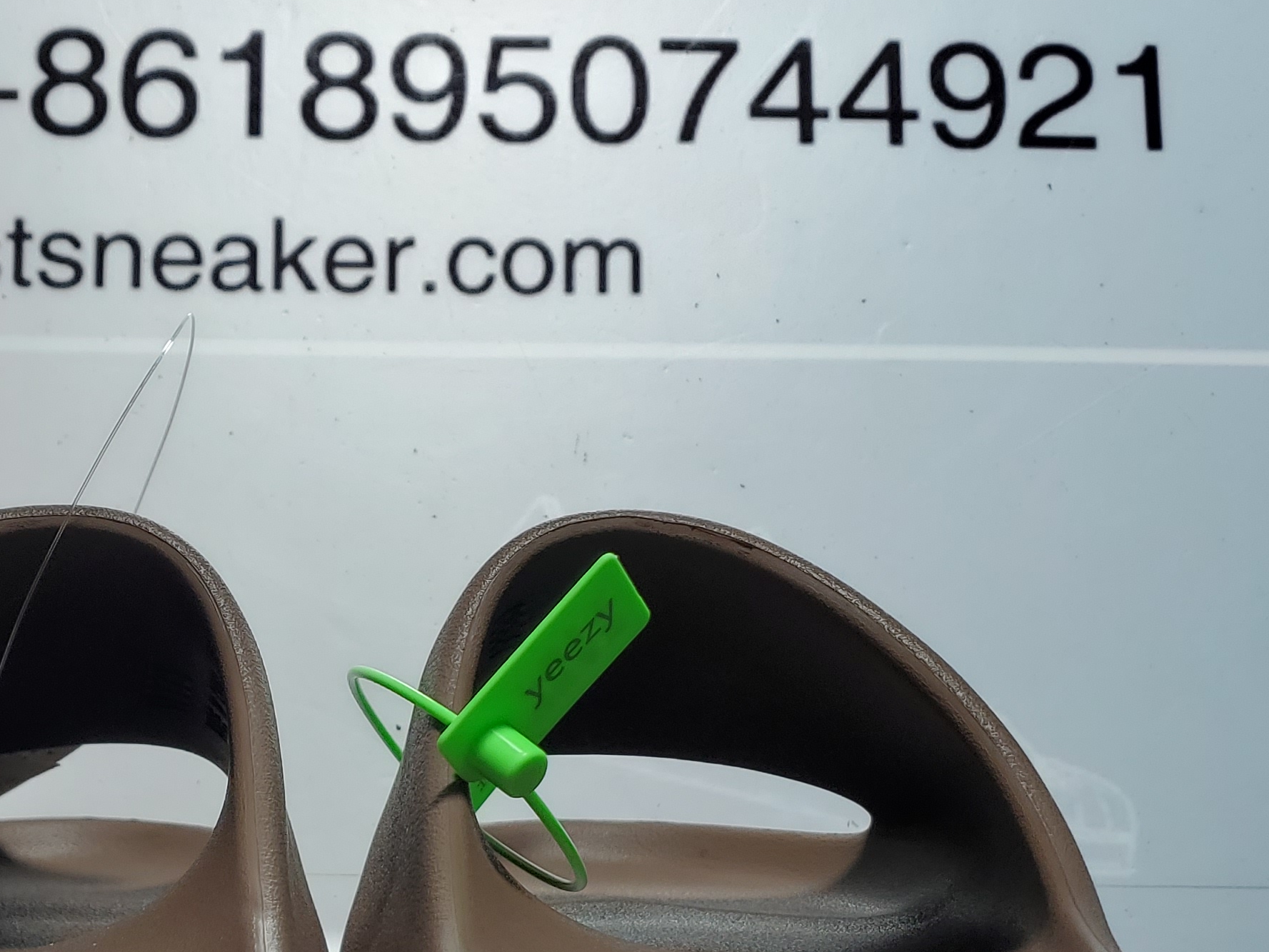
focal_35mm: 59
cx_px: 314
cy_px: 783
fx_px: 2163
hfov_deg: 32.1
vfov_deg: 24.4
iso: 50
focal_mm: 4.3
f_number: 1.5
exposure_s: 1/689
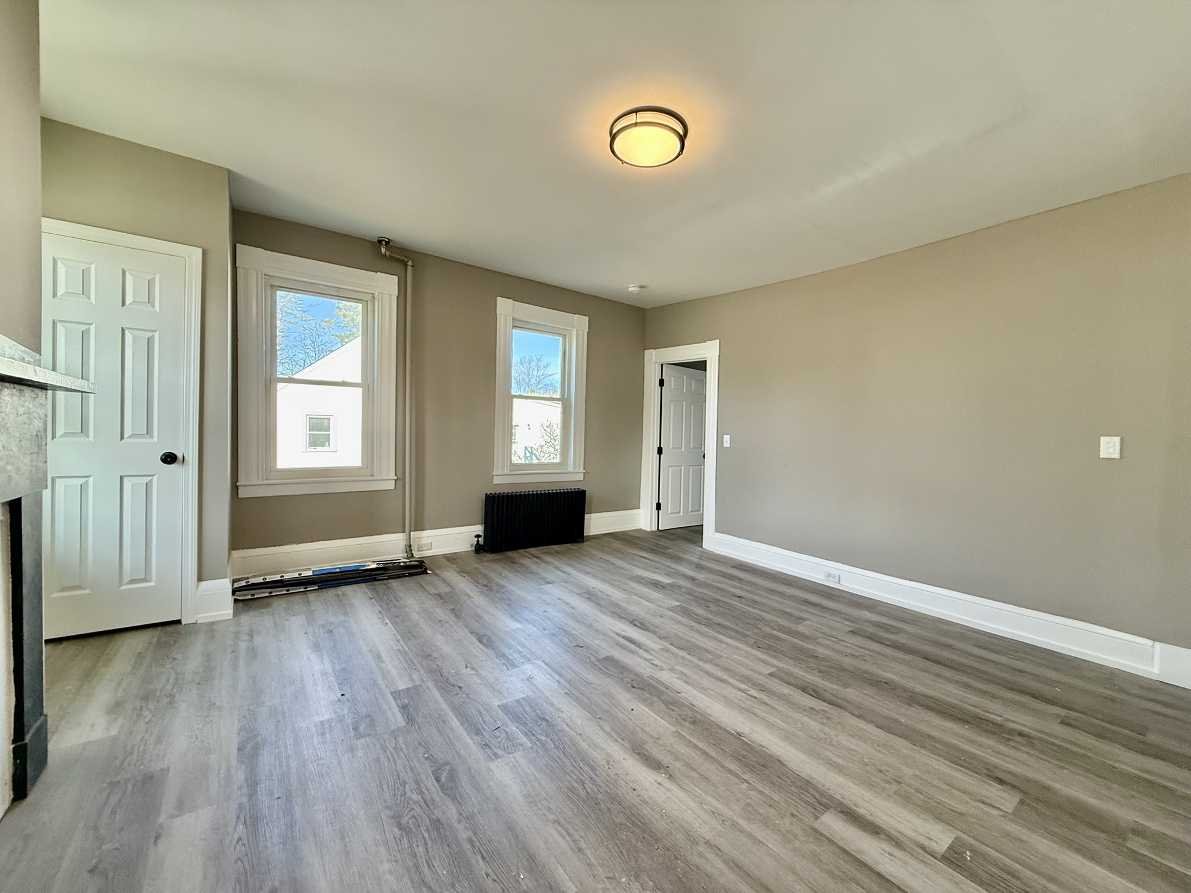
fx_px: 482
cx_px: 596
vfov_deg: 85.7
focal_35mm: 14
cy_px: 446
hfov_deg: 102.1
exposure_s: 1/120
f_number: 2.2
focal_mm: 2.22
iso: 200
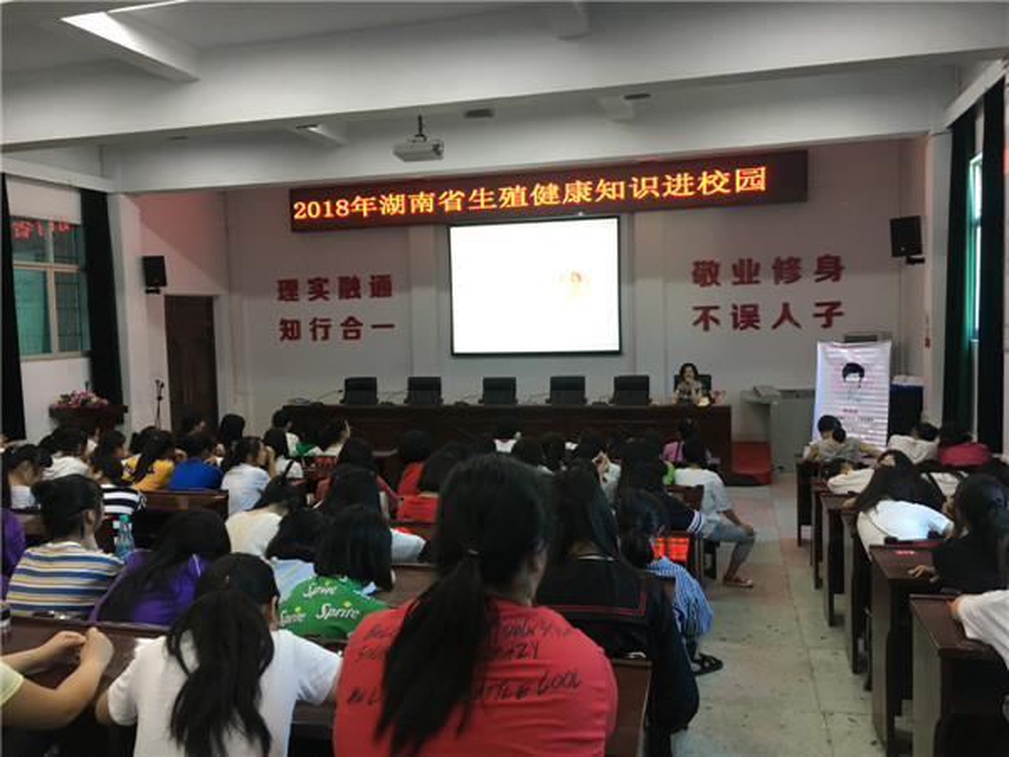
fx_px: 845
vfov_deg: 48.2
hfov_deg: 61.7
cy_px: 378
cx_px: 504
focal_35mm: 29
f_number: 2.2
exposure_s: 1/33
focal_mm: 4.15
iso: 125
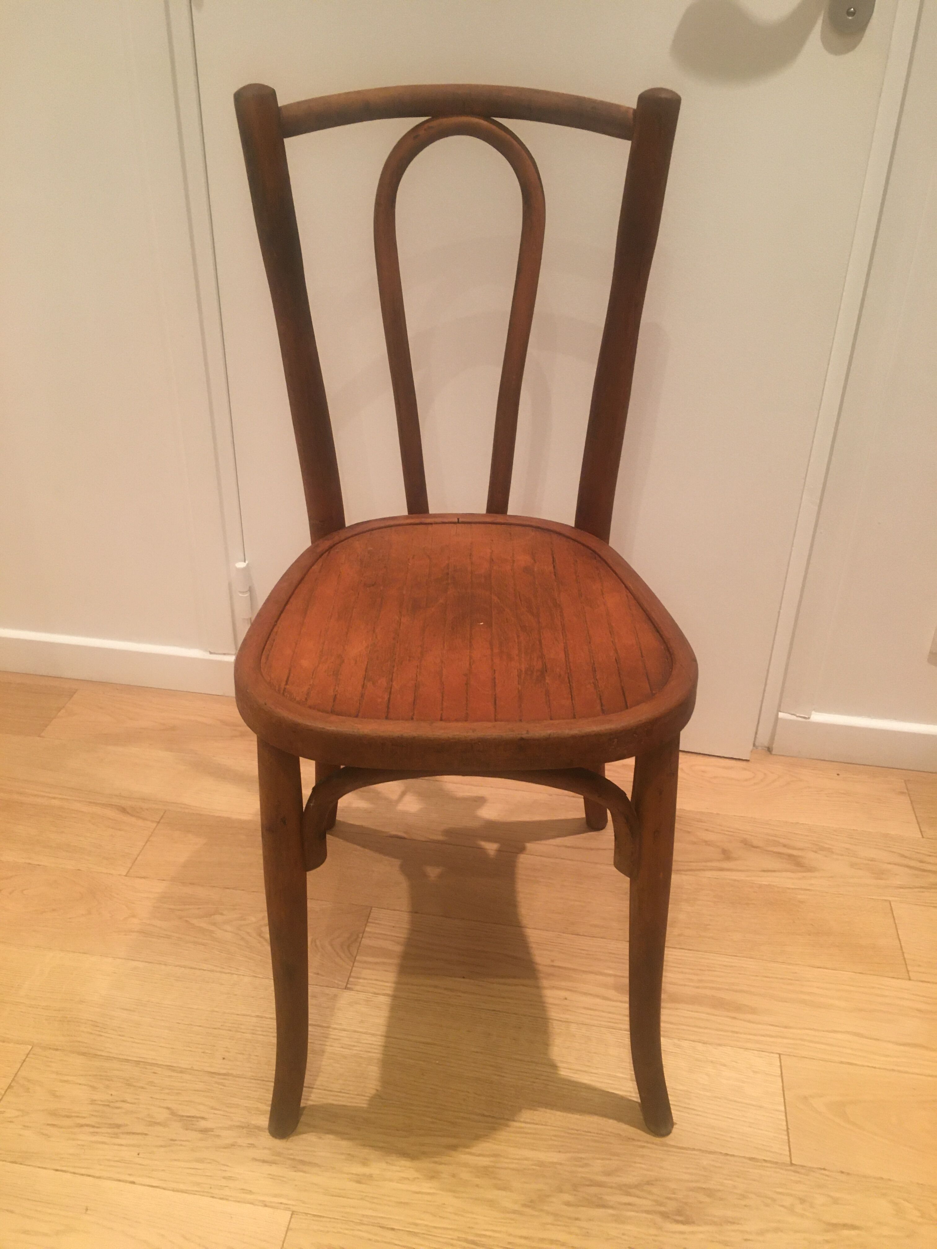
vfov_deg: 61.7
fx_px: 1047
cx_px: 468
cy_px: 624
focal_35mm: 29
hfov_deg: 48.2
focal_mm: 4.15
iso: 160
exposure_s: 1/33
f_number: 2.2
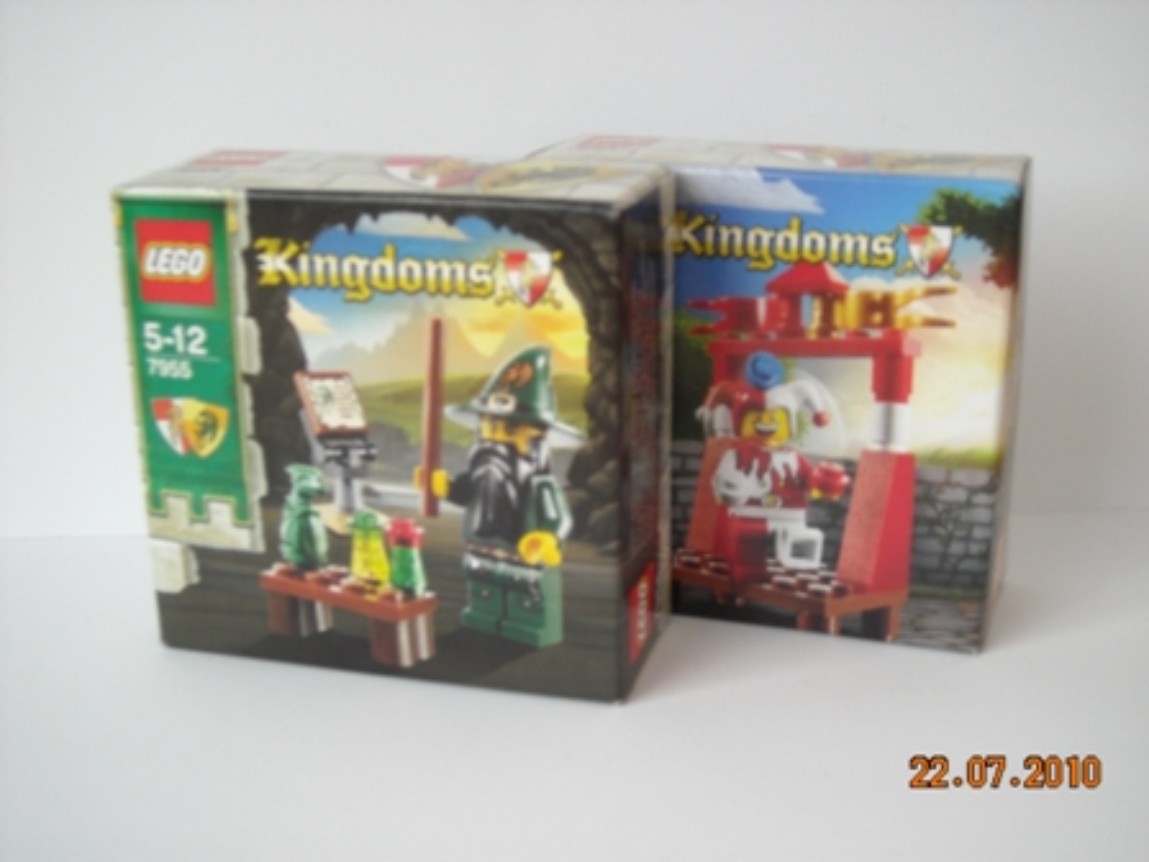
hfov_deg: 38.9
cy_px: 431
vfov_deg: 29.7
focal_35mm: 49
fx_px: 1626
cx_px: 574
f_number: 3.2
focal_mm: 7.92
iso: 135
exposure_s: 1/4
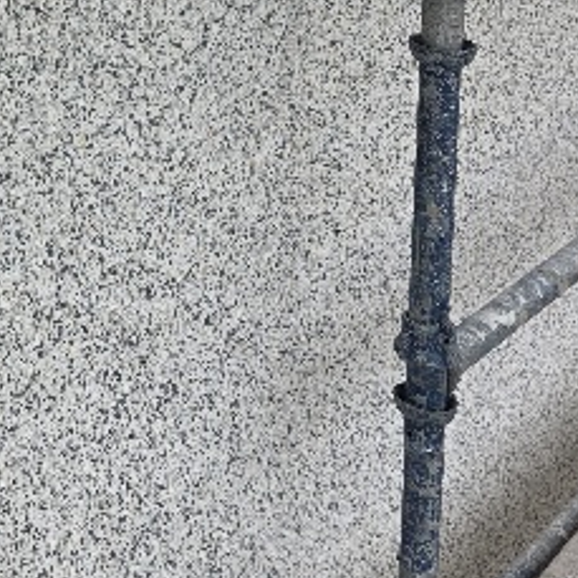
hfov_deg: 20.8
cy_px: -167
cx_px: -278
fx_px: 1341
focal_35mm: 71
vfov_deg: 22.0
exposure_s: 1/370
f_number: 1.7
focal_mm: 6.3
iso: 25
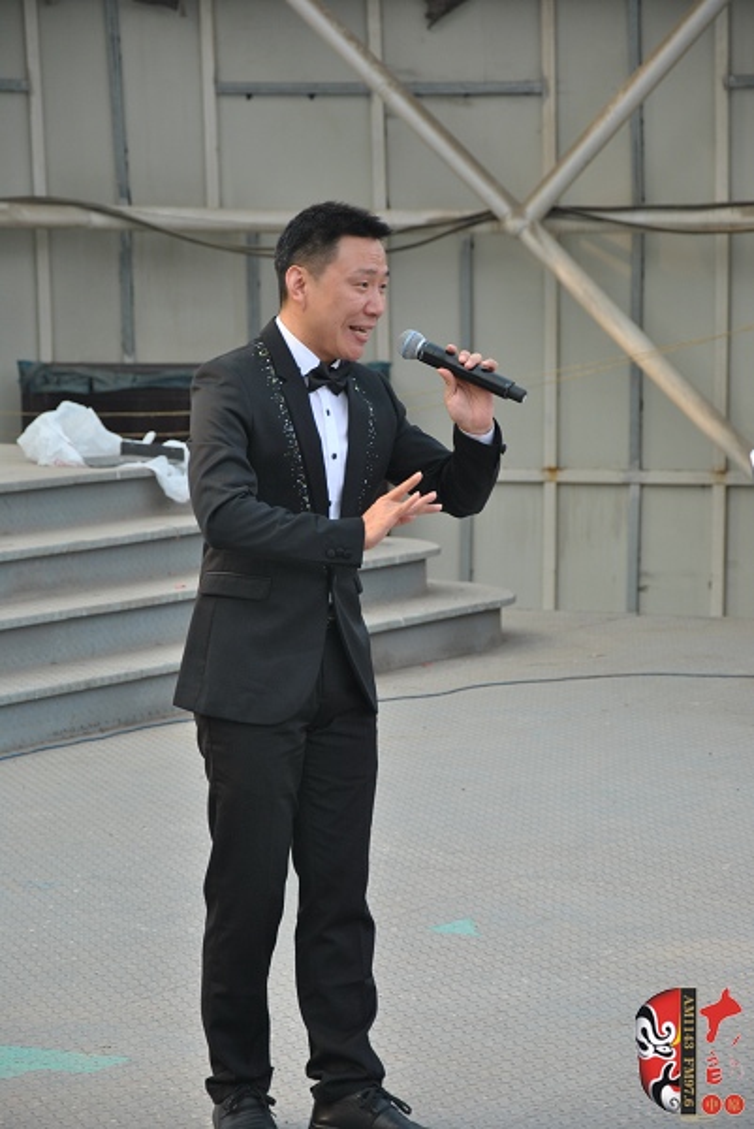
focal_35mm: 138
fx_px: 4328
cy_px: 564
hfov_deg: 10.0
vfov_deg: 14.9
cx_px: 377
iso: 200
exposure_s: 1/125
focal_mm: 92
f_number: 5.6
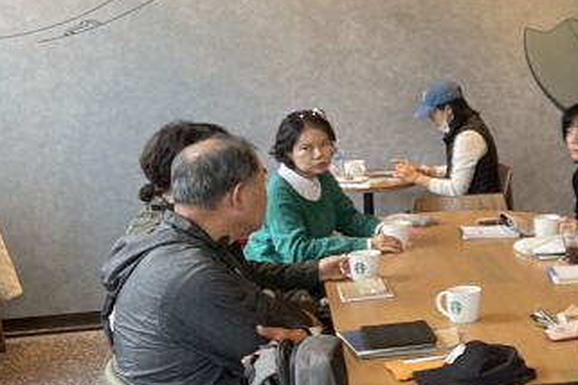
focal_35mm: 73
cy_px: 64
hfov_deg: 24.5
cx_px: 733
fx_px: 1172
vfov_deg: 18.5
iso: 50
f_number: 2.2
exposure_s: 1/60
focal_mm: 2.71
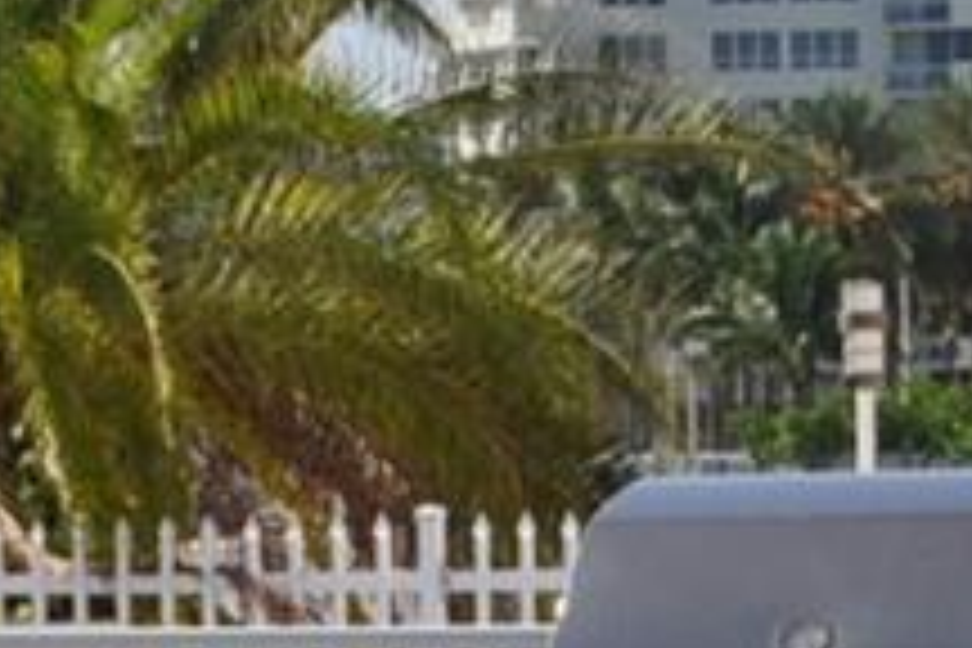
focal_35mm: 355
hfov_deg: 5.8
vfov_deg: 3.8
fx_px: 9584
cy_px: 1336
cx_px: 450
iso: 200
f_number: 10
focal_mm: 32
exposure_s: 1/400
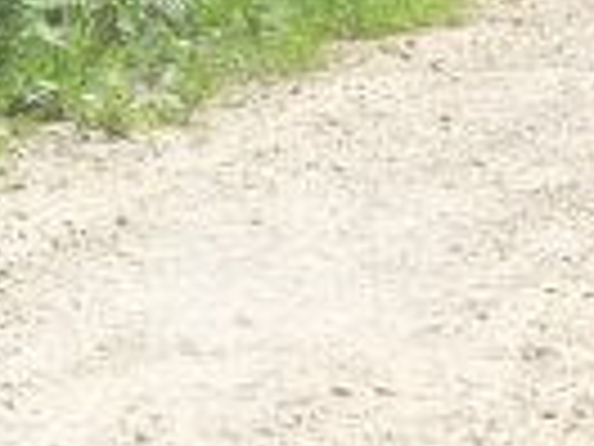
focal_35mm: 636
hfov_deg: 3.1
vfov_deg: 2.3
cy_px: -257
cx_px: -720
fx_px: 10914
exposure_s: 1/320
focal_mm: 18.7
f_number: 5.6
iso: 160
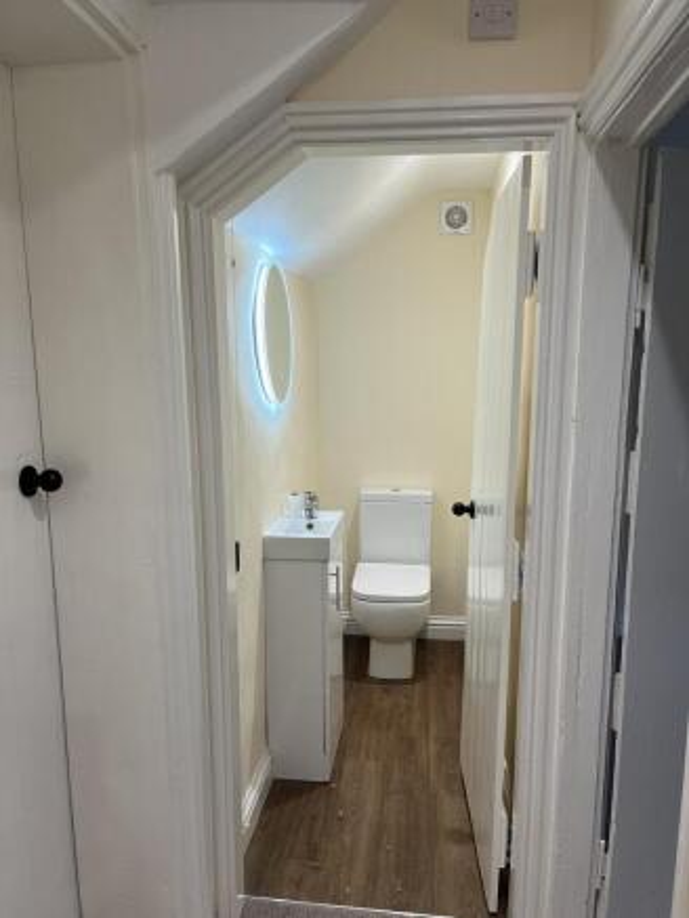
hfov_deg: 53.1
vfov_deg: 67.3
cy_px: 459
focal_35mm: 26
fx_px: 690
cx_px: 344
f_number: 1.6
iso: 80
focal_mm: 5.1
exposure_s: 1/100
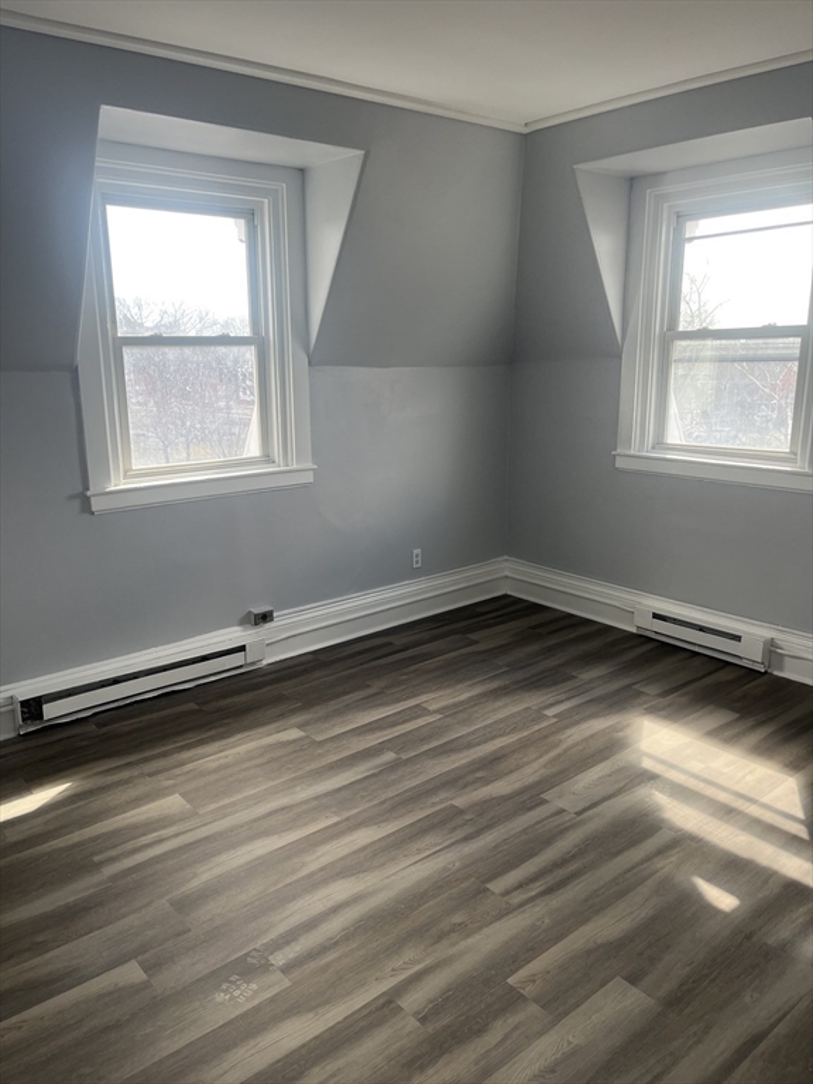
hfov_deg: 53.1
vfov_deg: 67.3
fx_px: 814
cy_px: 542
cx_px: 406
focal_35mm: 26
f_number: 1.6
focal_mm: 5.1
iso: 50
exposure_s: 1/164
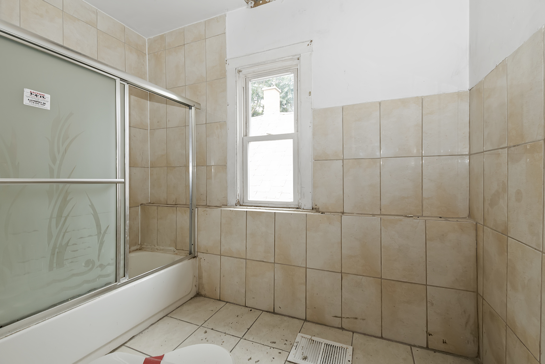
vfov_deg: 77.3
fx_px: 227
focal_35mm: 15
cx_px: 272
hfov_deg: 100.4
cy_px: 182
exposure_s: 1/20
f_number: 7.1
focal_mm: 10
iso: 250
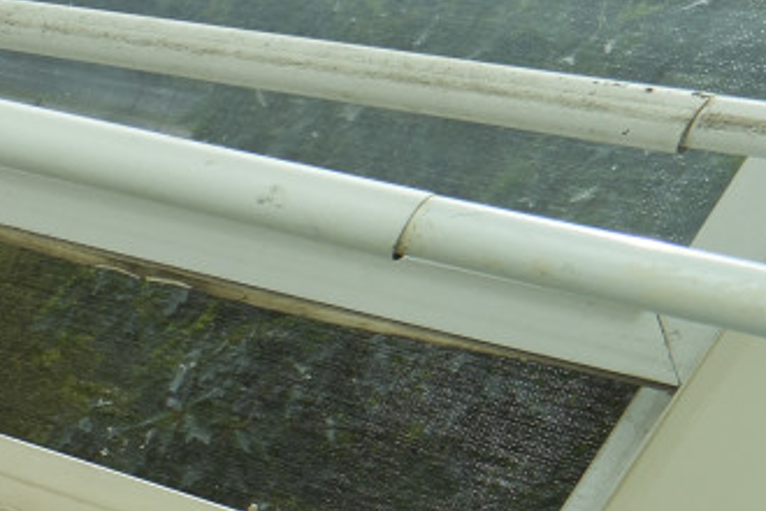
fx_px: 1851
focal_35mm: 87
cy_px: 1396
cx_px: -1335
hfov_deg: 12.8
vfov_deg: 11.5
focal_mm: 14
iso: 250
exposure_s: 1/100
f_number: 13
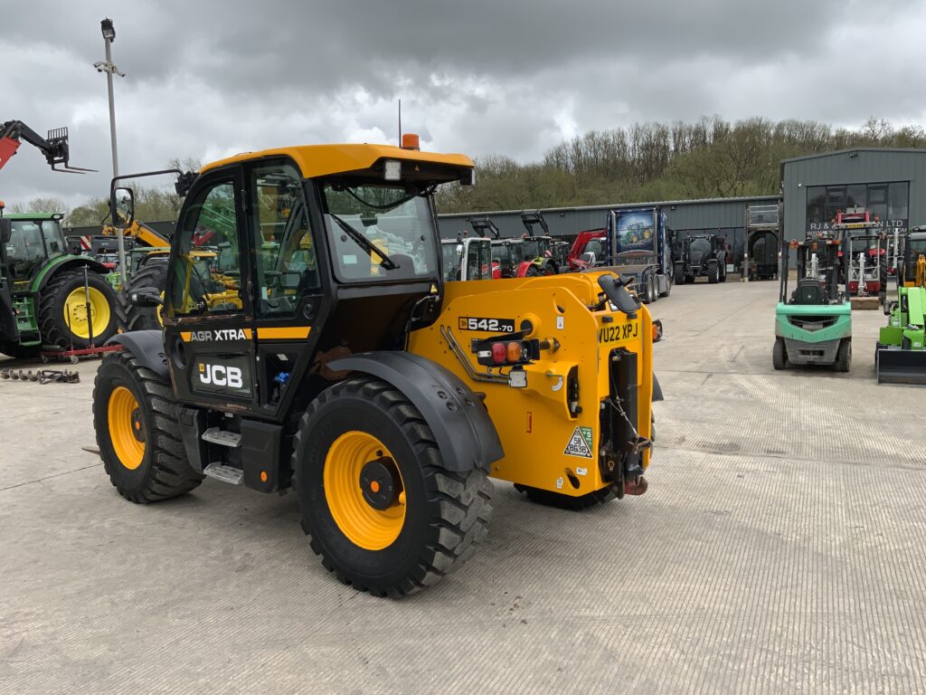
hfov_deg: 61.7
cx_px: 463
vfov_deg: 48.2
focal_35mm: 29
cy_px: 348
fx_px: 776
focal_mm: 3
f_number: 1.8
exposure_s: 1/1055
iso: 16
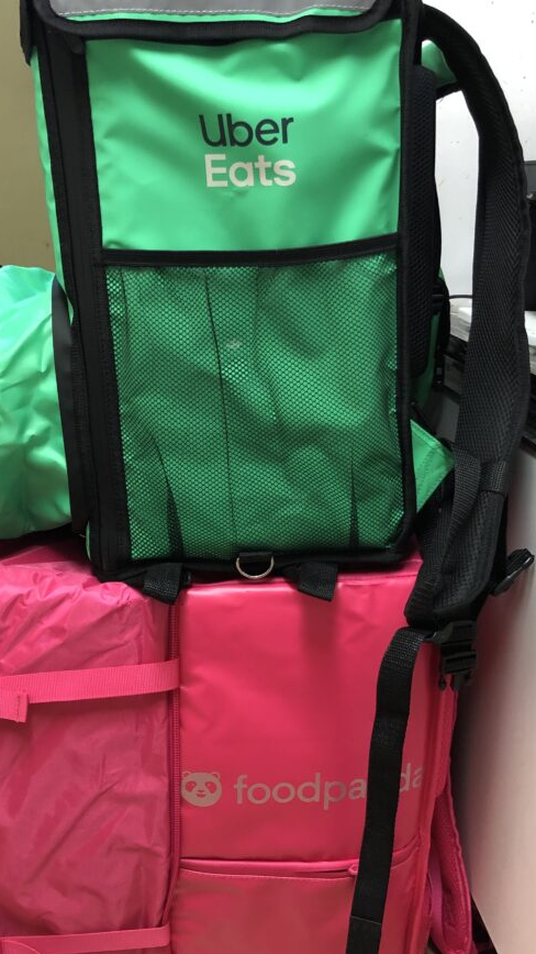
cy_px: 492
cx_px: 213
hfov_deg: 32.7
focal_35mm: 36
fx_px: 910
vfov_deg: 55.3
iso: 100
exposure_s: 1/17
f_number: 1.8
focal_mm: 3.99
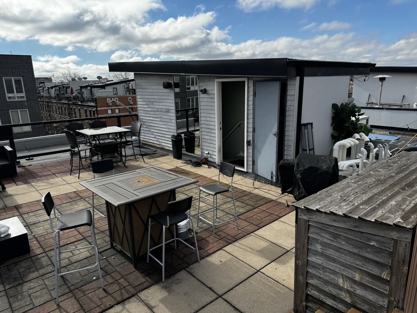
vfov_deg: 56.8
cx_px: 208
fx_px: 289
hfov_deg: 71.6
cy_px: 156
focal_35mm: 24
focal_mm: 6.86
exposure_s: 1/4608
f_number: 1.78
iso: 80
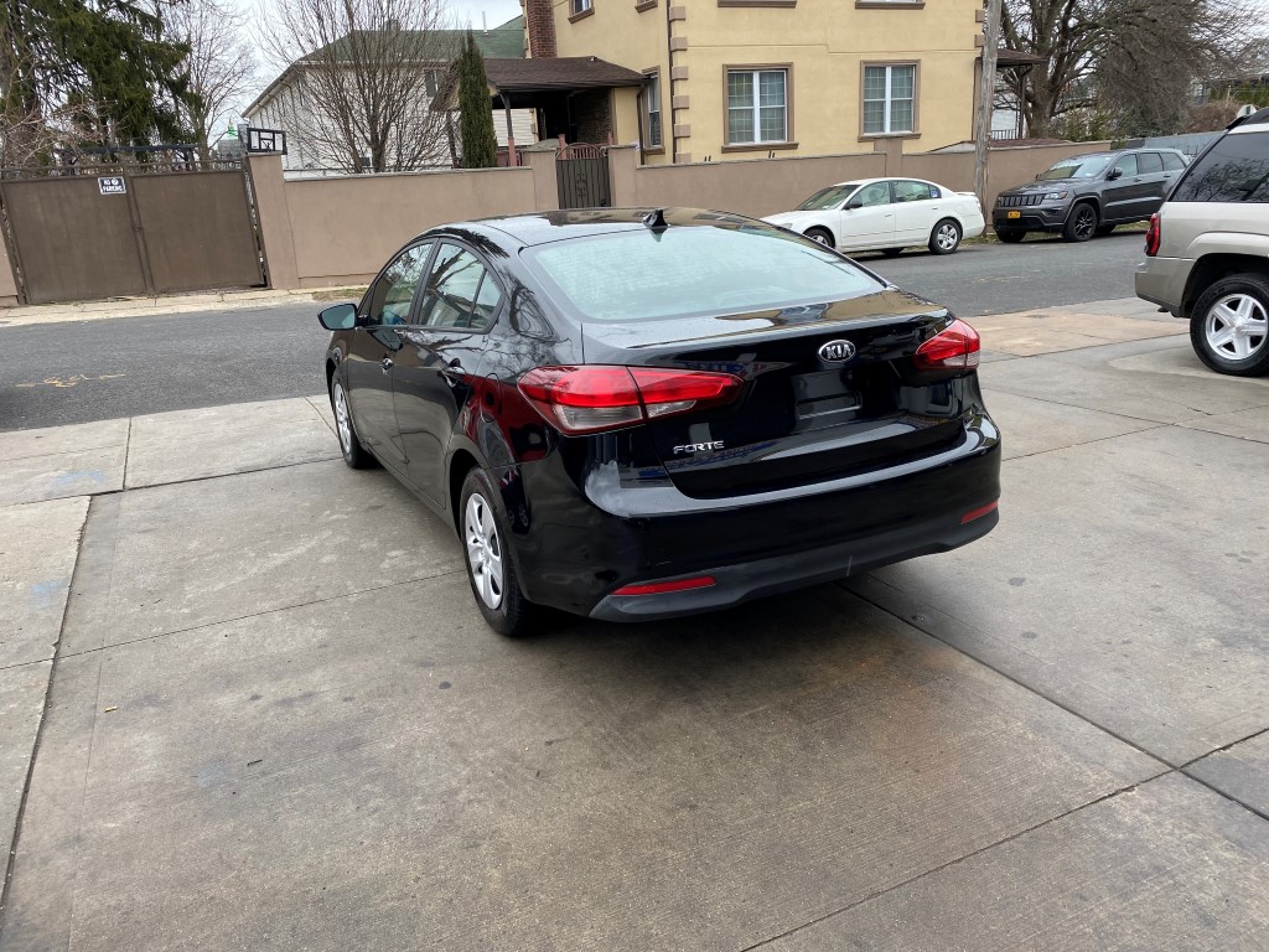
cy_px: 476
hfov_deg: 67.3
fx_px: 953
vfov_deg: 53.1
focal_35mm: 26
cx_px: 634
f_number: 1.8
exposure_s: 1/293
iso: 32
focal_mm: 4.25
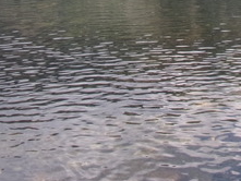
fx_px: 606
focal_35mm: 87
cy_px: -72
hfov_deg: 22.5
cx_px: 120
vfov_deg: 15.9
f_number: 3.3
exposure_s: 1/500
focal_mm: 4.3
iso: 80
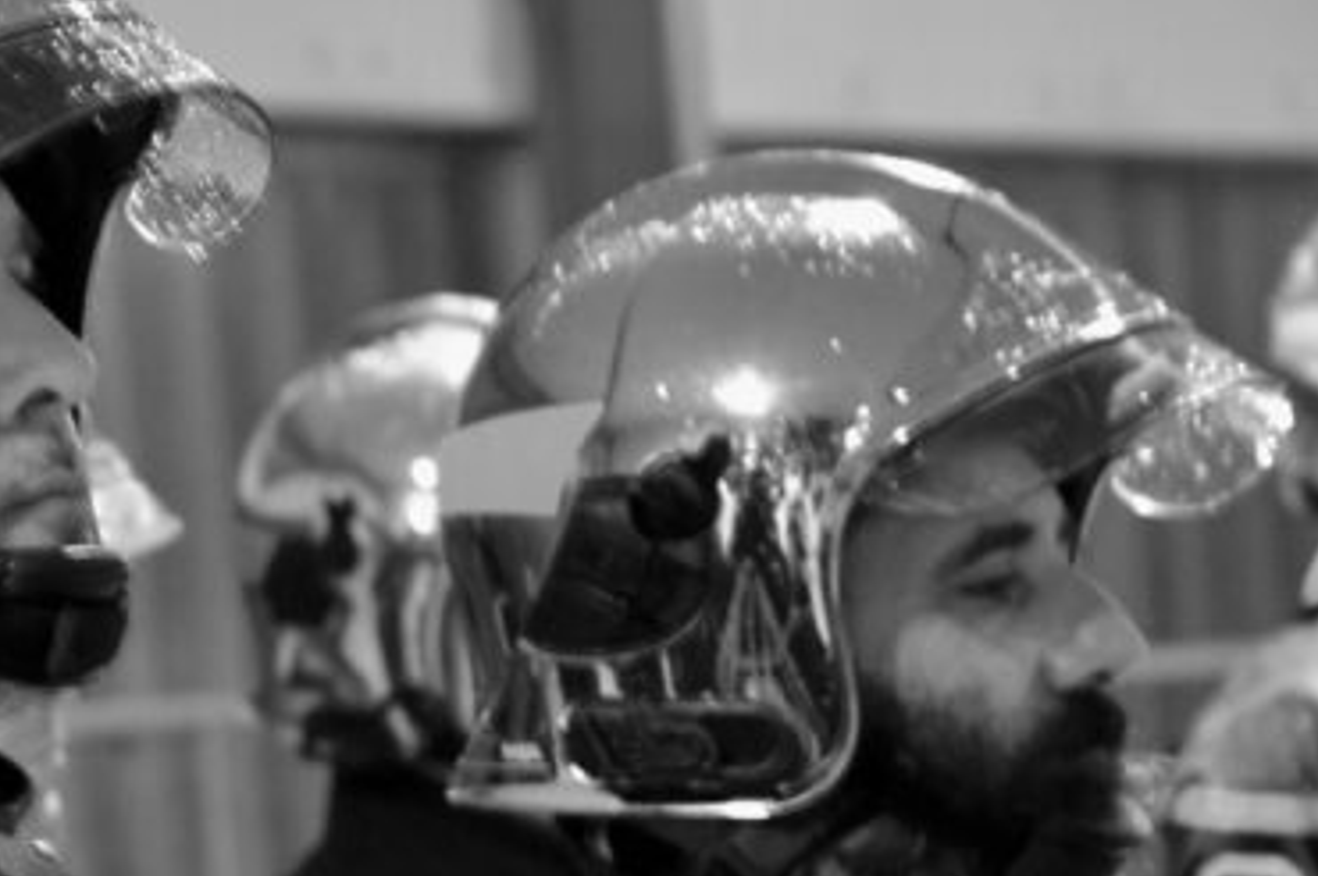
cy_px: 680
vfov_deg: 4.6
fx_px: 10898
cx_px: 235
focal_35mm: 298
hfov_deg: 6.9
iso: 3200
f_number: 5.6
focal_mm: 105
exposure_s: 1/13
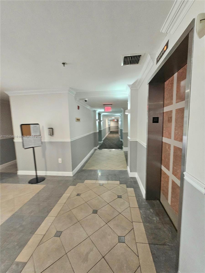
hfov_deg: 89.9
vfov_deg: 106.2
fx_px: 103
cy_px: 136
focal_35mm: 13
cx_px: 102
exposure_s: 1/30
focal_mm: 2.2
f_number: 2.2
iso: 320
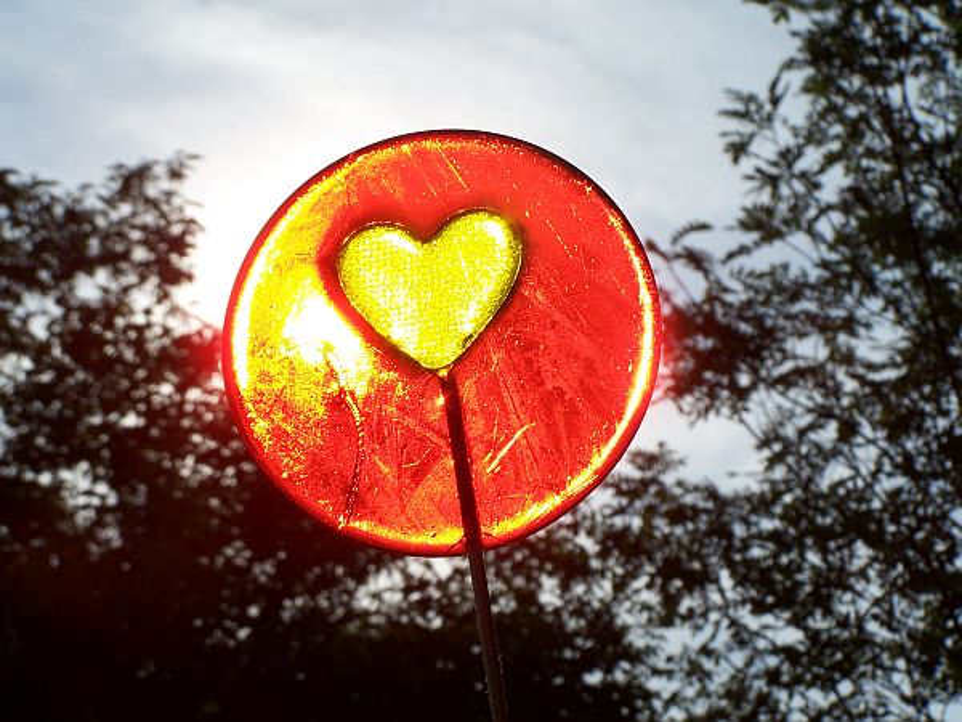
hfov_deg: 18.7
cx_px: 481
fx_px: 2918
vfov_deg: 14.1
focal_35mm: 105
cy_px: 361
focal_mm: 17.5
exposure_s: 1/1500
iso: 80
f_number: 6.3
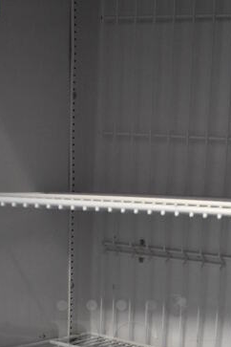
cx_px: 121
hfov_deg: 20.0
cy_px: 345
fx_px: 654
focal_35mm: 68
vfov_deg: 27.9
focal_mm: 18
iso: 2800
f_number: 3.5
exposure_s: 1/125
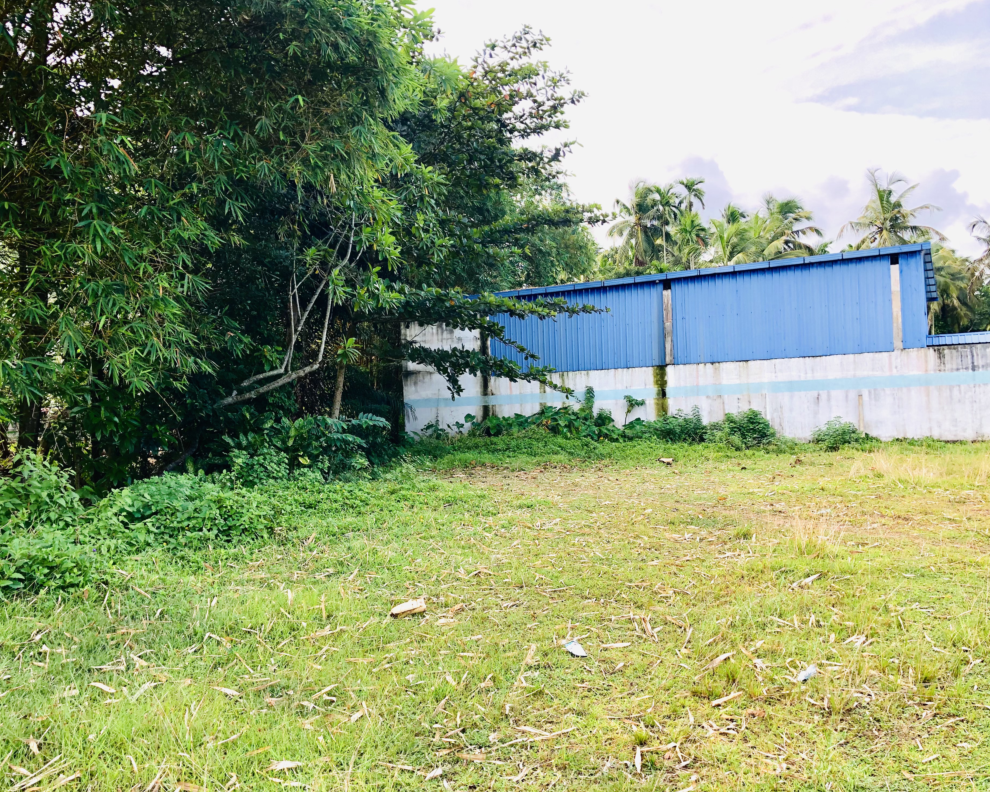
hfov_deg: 58.8
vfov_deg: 48.5
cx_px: 481
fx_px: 879
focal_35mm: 30
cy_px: 399
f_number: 1.8
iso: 20
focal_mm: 4
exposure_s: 1/316
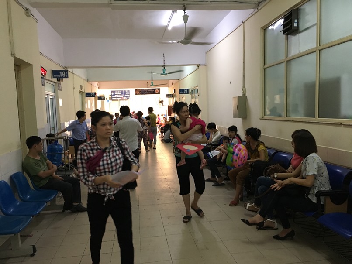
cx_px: 176
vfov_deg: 48.3
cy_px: 132
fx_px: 295
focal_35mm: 29
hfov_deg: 61.6
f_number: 2.2
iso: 200
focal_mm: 4.15
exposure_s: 1/33
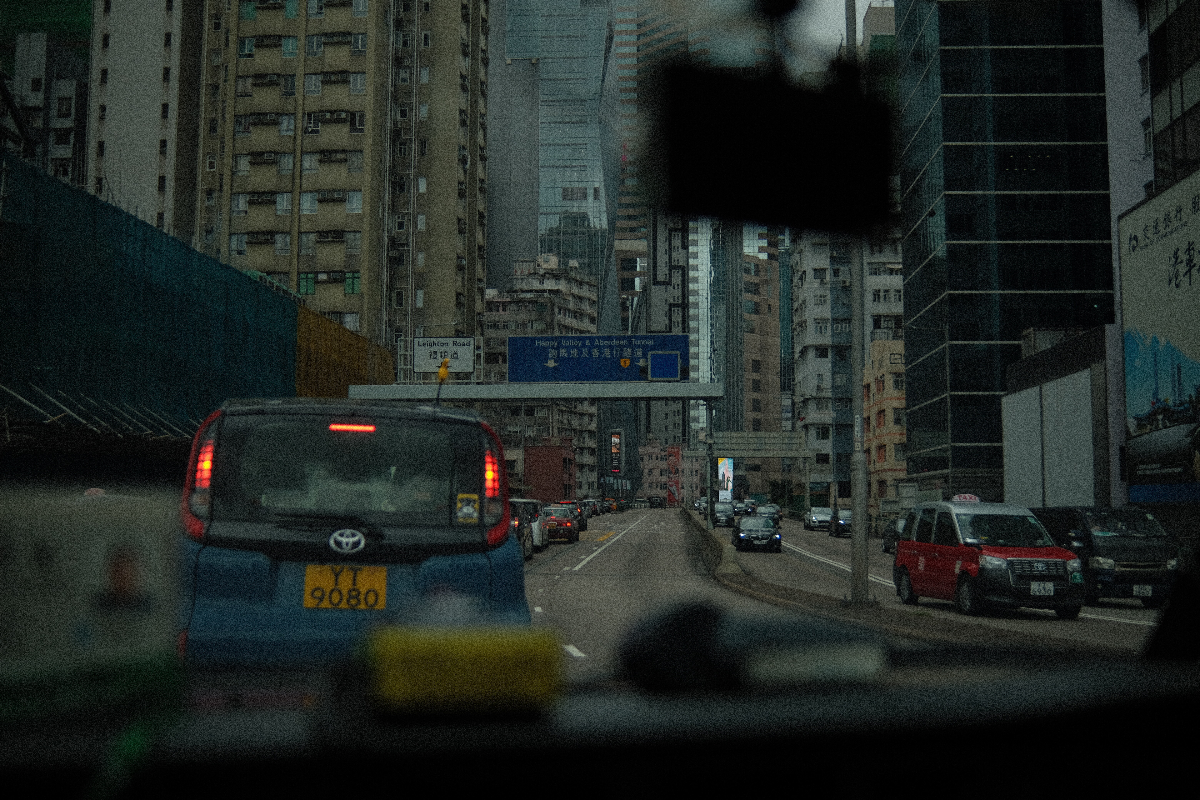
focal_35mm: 35
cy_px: 400
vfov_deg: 37.9
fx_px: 1167
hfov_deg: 54.4
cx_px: 600
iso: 200
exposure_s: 1/8000
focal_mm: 23
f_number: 1.6
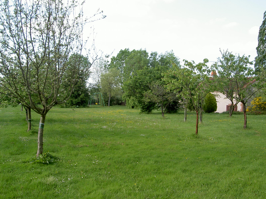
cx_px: 133
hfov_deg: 47.9
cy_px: 100
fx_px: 300
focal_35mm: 39
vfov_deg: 36.8
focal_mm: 8
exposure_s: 1/179
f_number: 4.7
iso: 100
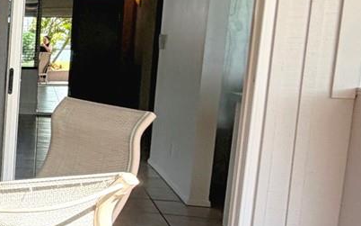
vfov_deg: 22.0
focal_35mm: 59
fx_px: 580
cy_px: 129
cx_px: -208
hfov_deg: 24.7
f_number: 2.2
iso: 40
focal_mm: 2.22
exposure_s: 1/215
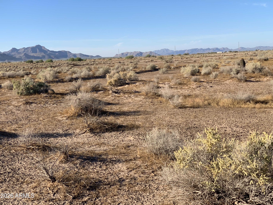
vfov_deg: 28.0
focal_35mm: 52
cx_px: 136
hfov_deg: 36.8
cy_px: 102
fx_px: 410
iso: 16
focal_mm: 6
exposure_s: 1/922
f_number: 2.4
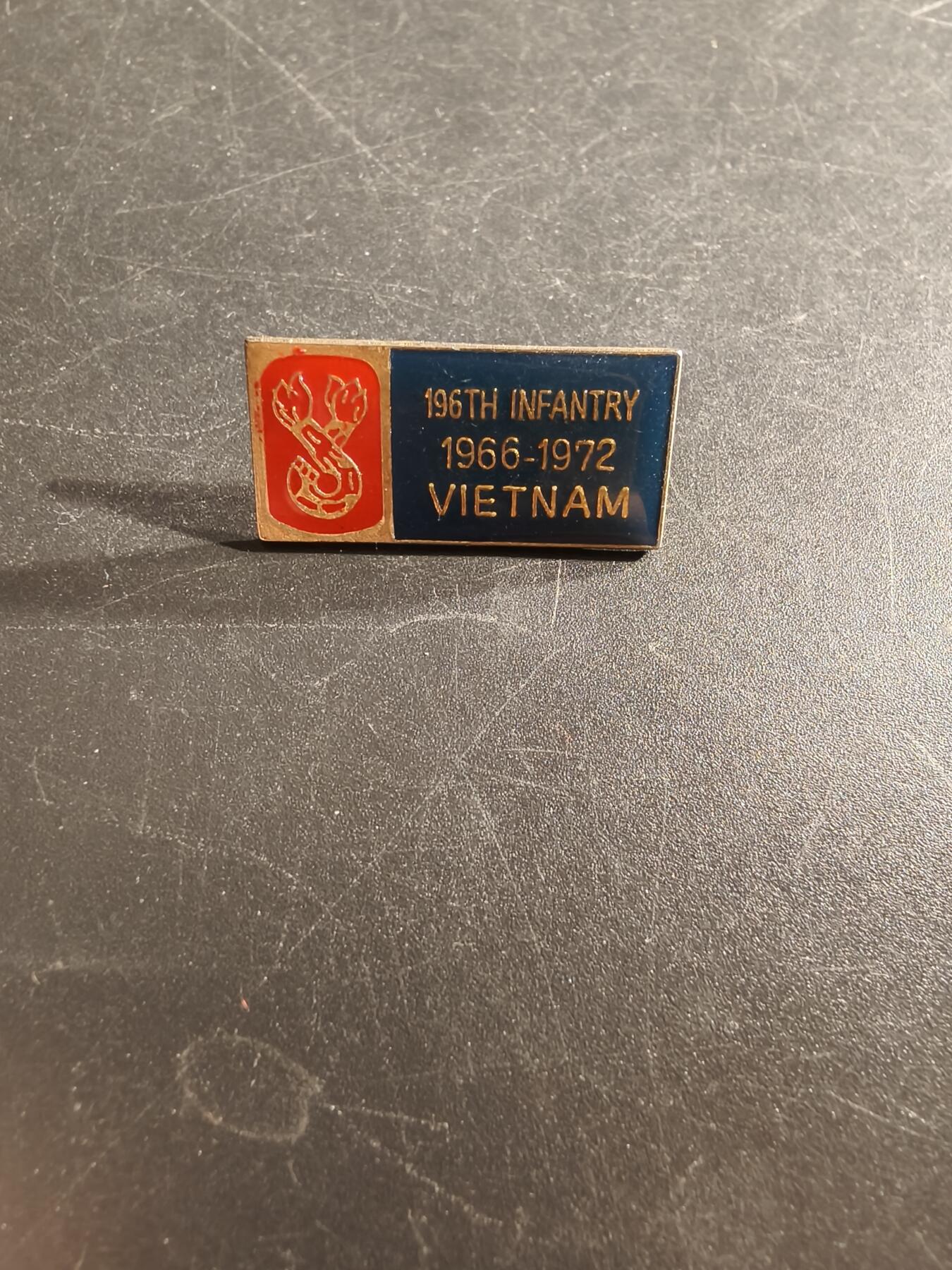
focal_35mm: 23
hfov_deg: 58.9
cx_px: 476
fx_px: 843
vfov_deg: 73.9
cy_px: 635
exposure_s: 1/50
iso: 640
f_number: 2
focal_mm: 2.32
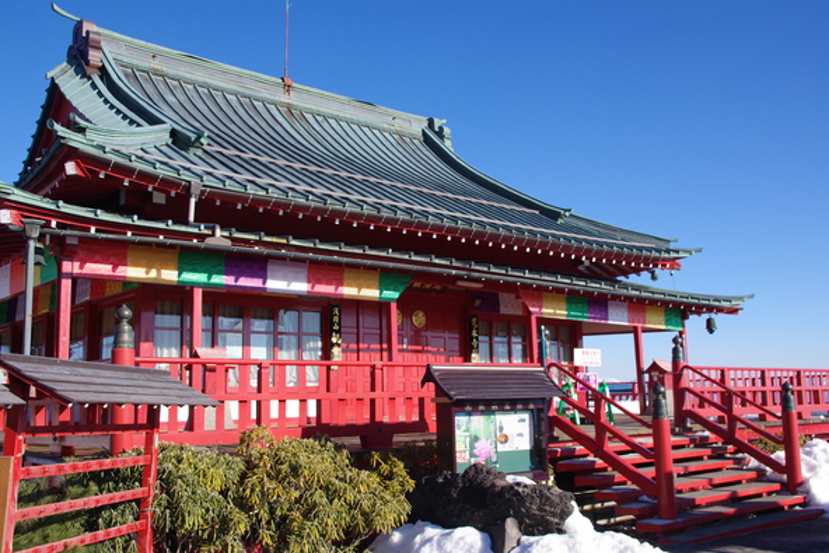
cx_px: 414
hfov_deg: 55.1
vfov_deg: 38.4
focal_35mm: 34
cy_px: 276
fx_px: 795
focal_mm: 23
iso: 200
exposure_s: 1/250
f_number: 7.1
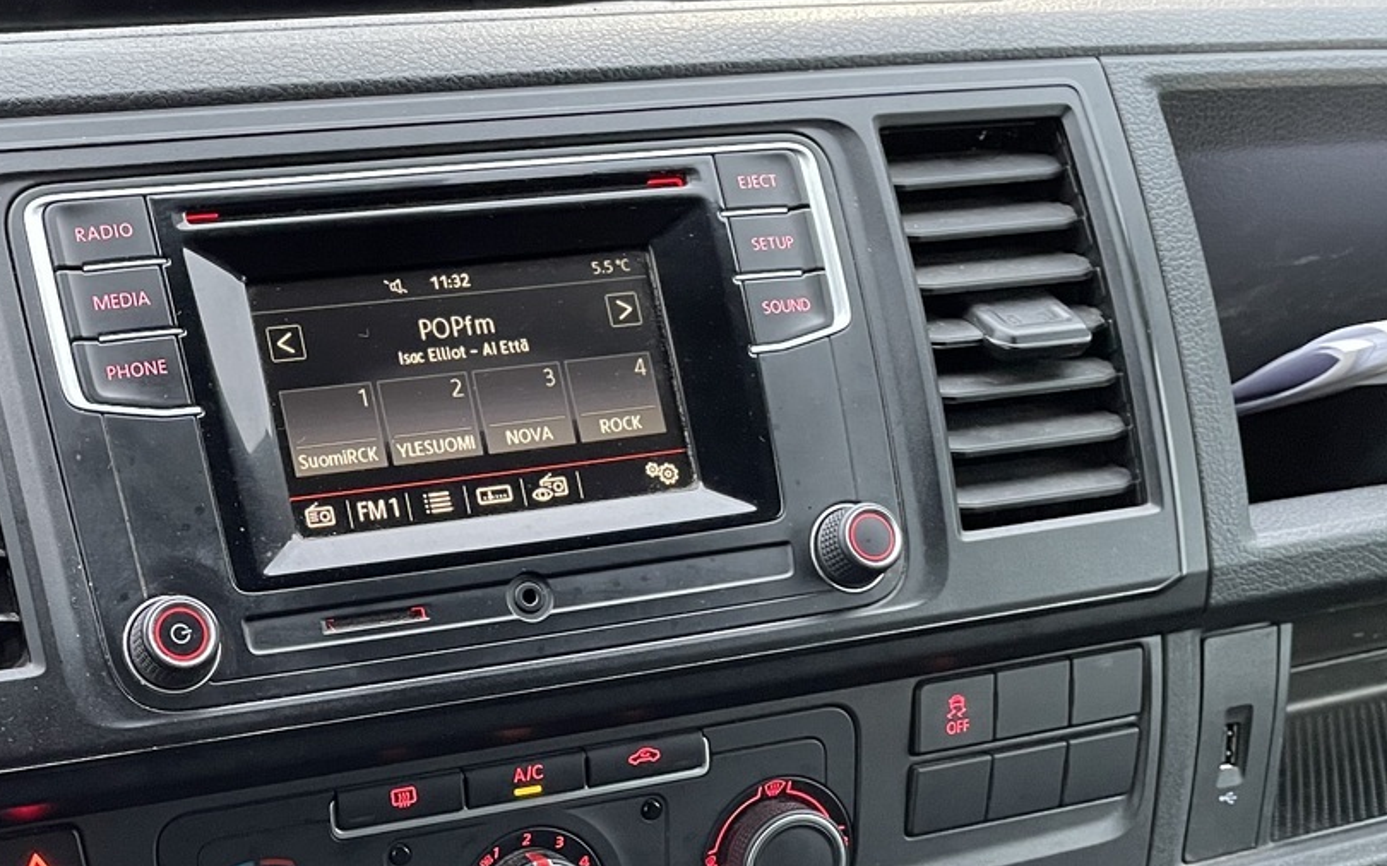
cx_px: 360
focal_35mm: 49
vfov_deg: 25.3
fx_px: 1852
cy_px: 820
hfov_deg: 40.0
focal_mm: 4.2
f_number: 1.6
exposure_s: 1/30
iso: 640
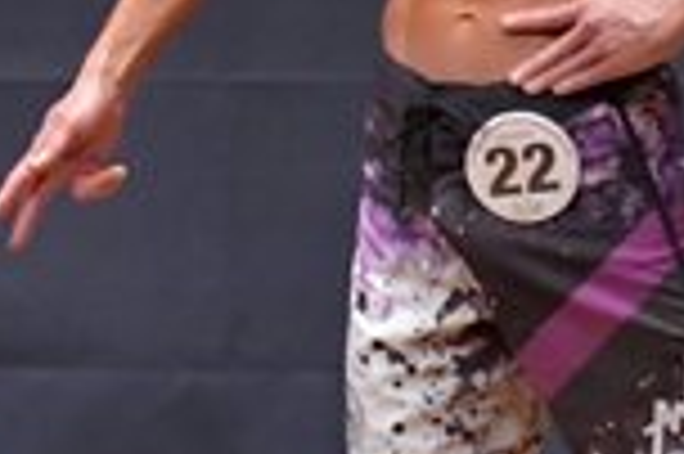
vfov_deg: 1.0
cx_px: -403
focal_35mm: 1379
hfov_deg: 1.5
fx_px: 26172
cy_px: 288
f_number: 5.6
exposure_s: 1/400
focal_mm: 180
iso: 6400
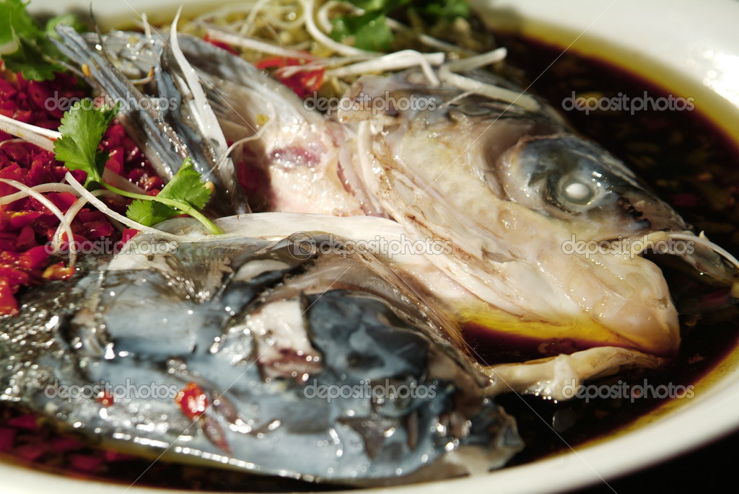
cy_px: 247
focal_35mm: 128
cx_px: 370
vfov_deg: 10.7
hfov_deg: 16.0
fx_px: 2630
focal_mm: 85
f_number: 5.6
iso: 100
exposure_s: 1/90
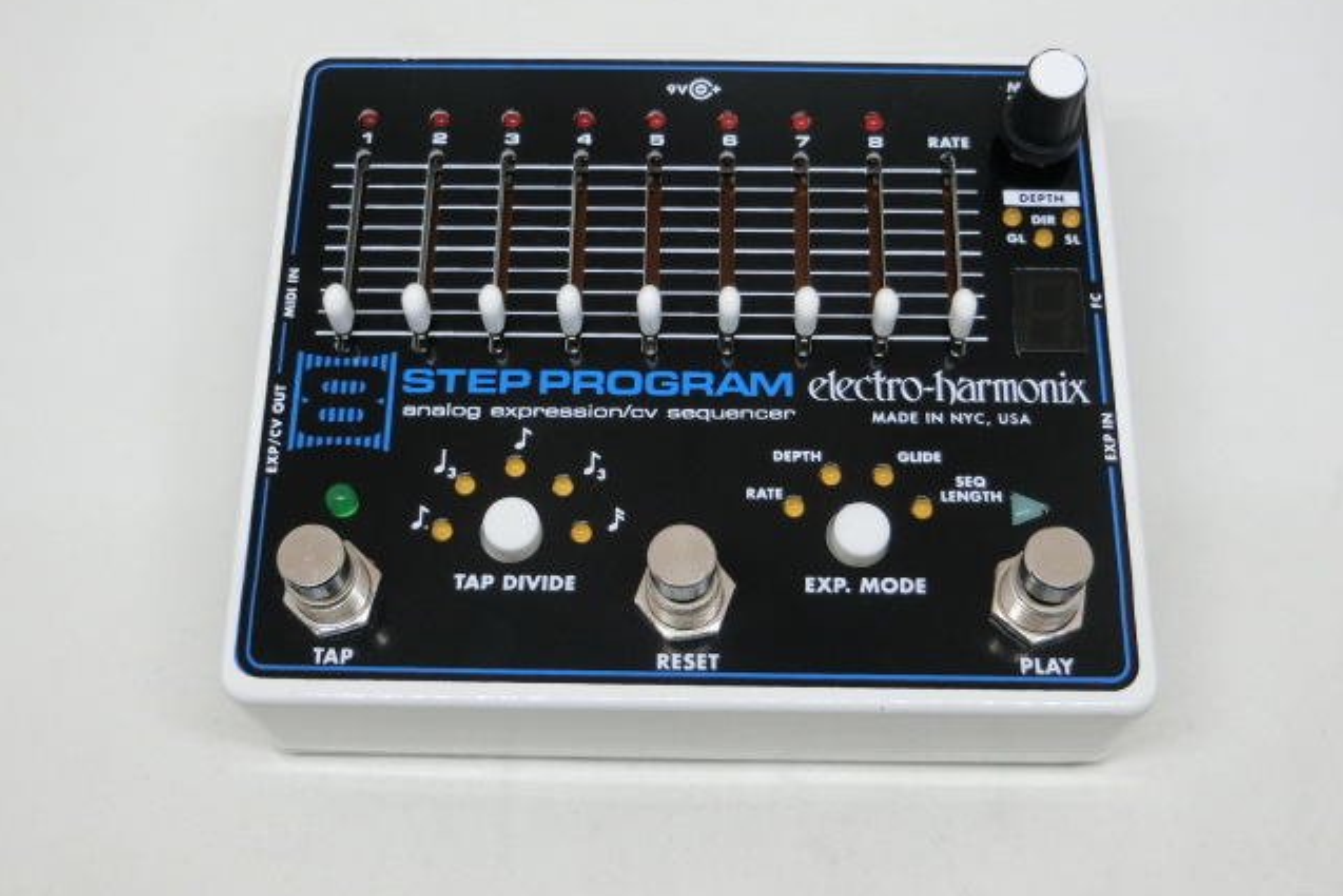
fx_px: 1754
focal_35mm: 47
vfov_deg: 28.6
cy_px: 409
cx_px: 673
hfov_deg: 41.9
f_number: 4.4
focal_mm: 8
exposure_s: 1/125
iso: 250
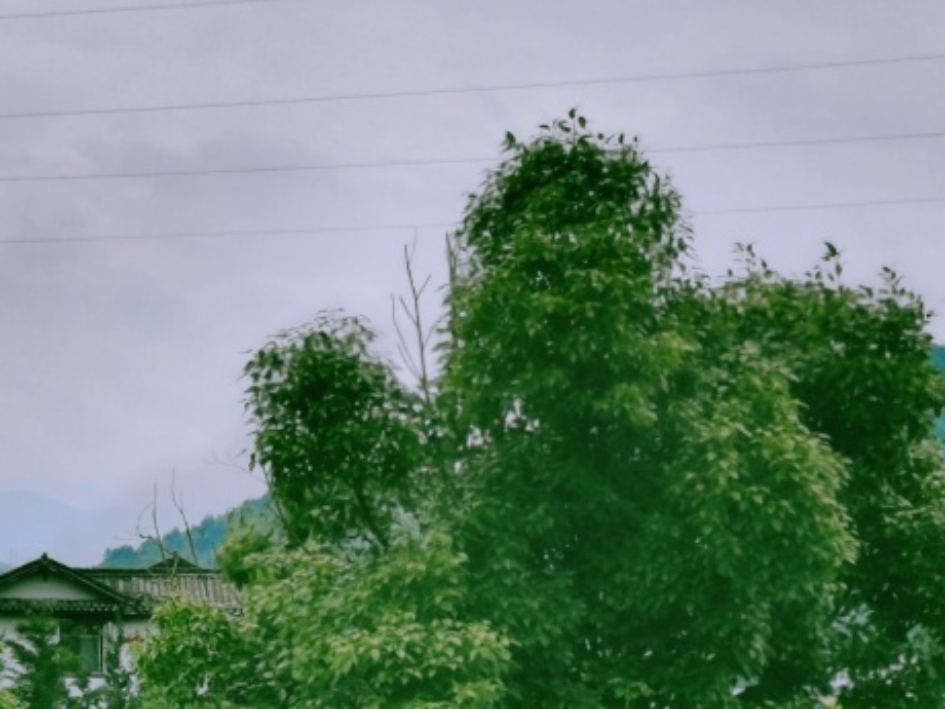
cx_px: -251
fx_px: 4204
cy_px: 413
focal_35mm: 154
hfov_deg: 12.5
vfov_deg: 9.6
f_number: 4
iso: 50
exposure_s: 1/9174
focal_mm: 5.58
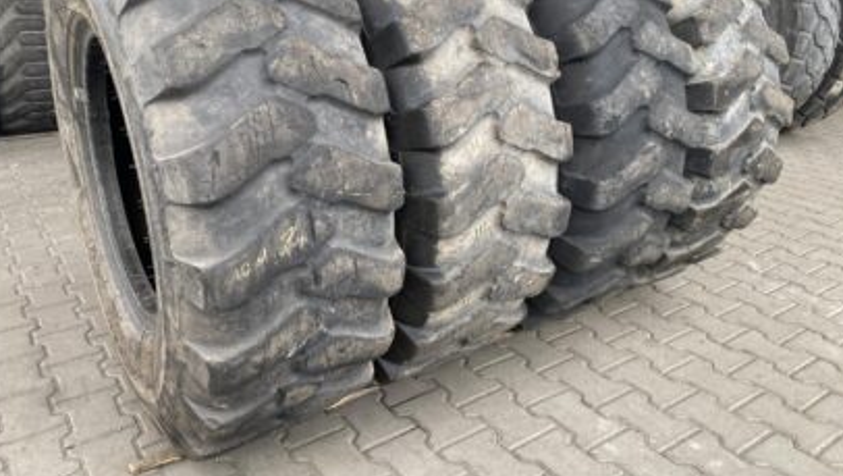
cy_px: 167
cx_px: 422
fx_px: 671
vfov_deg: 38.7
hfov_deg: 64.3
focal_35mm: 30
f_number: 1.8
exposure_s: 1/164
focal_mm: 4.25
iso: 32
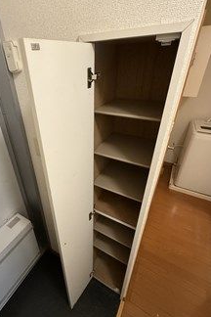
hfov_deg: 66.4
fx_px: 158
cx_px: 79
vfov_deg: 90.0
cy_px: 155
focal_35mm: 18
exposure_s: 1/50
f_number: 2.2
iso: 400
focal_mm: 2.22
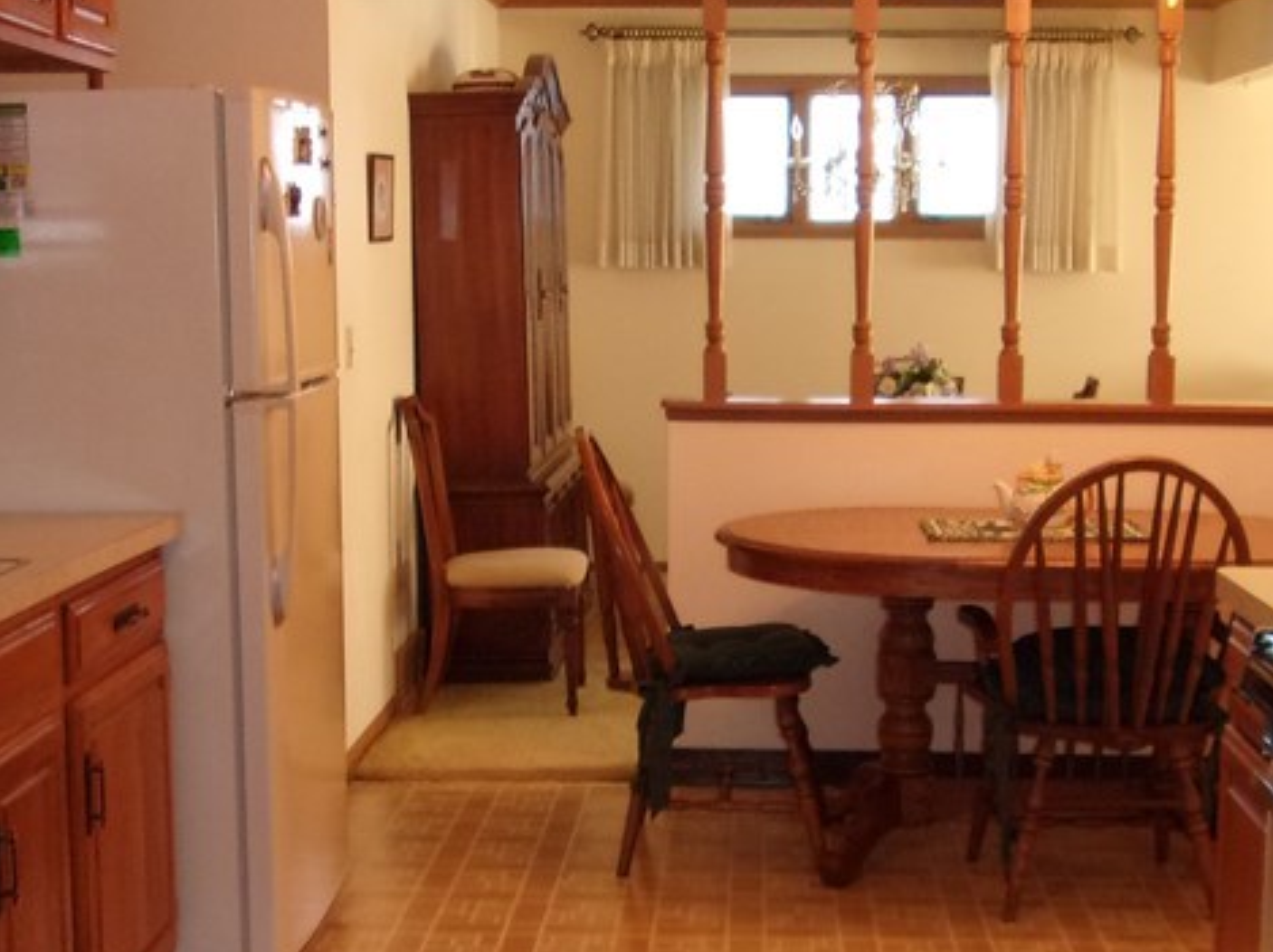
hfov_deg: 32.7
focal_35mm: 59
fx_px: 2168
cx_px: 689
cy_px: 507
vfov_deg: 24.8
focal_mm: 4.9
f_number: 3
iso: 200
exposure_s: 1/34
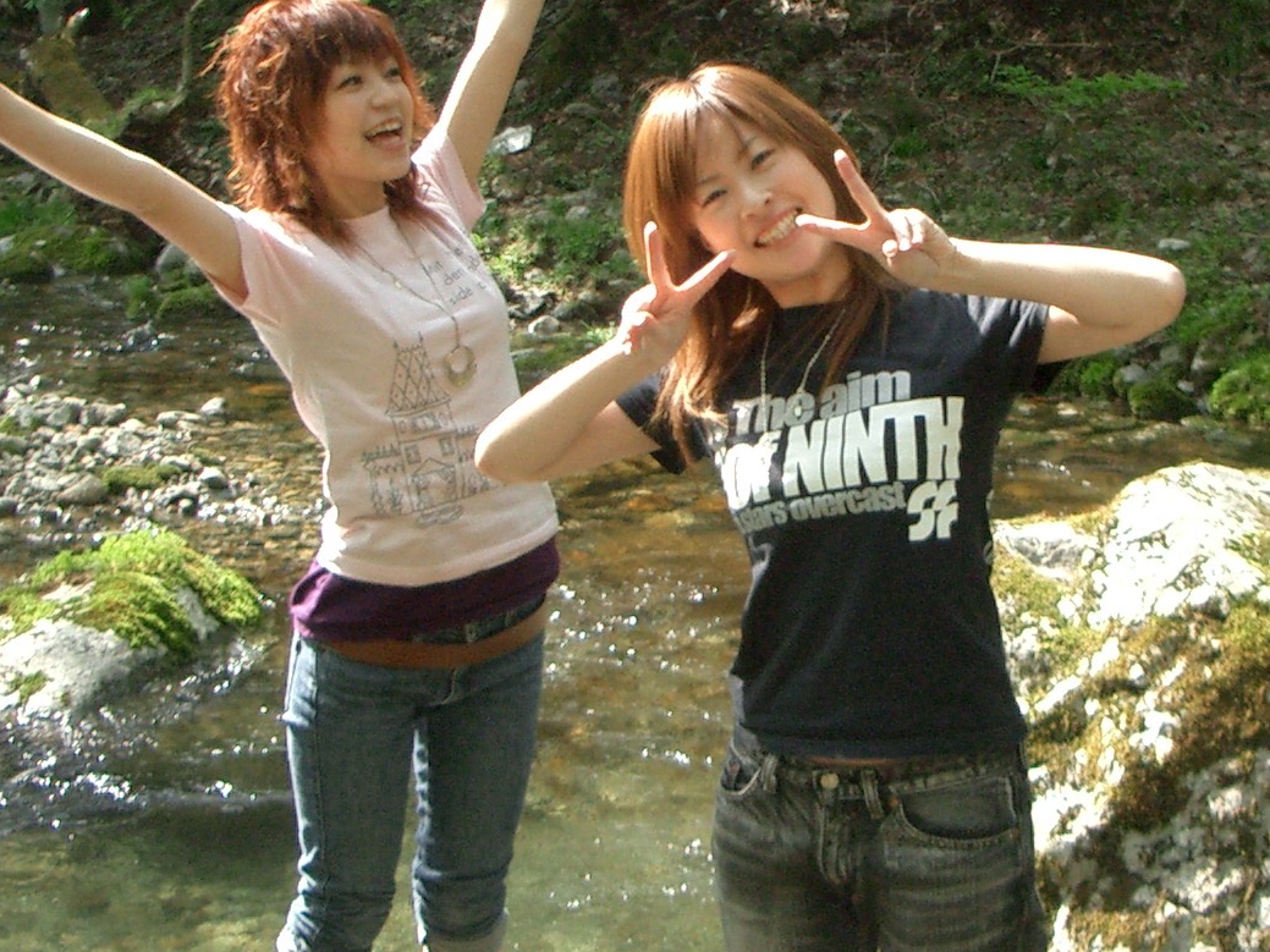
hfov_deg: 28.1
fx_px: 2531
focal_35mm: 69
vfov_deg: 21.2
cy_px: 313
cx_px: 726
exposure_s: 1/640
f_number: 2.6
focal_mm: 5.8
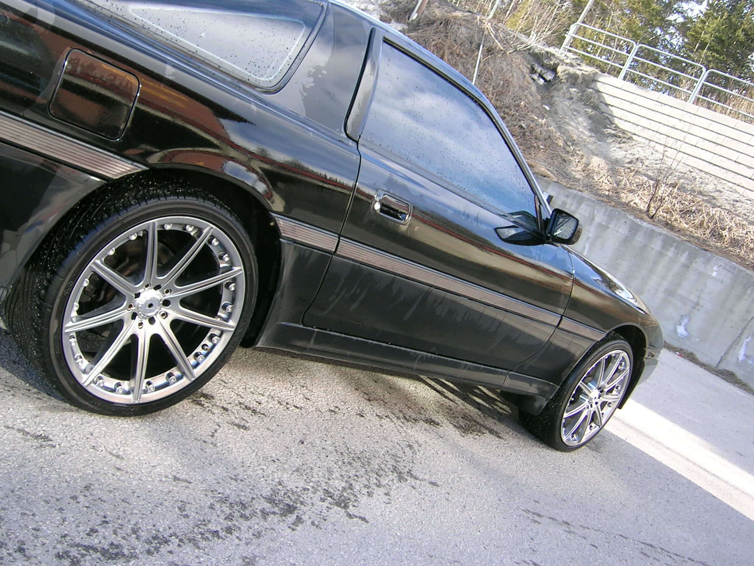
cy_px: 283
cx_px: 377
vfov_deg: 36.0
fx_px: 871
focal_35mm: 40
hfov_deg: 46.8
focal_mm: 6.1
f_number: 2.9
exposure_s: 1/126
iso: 50
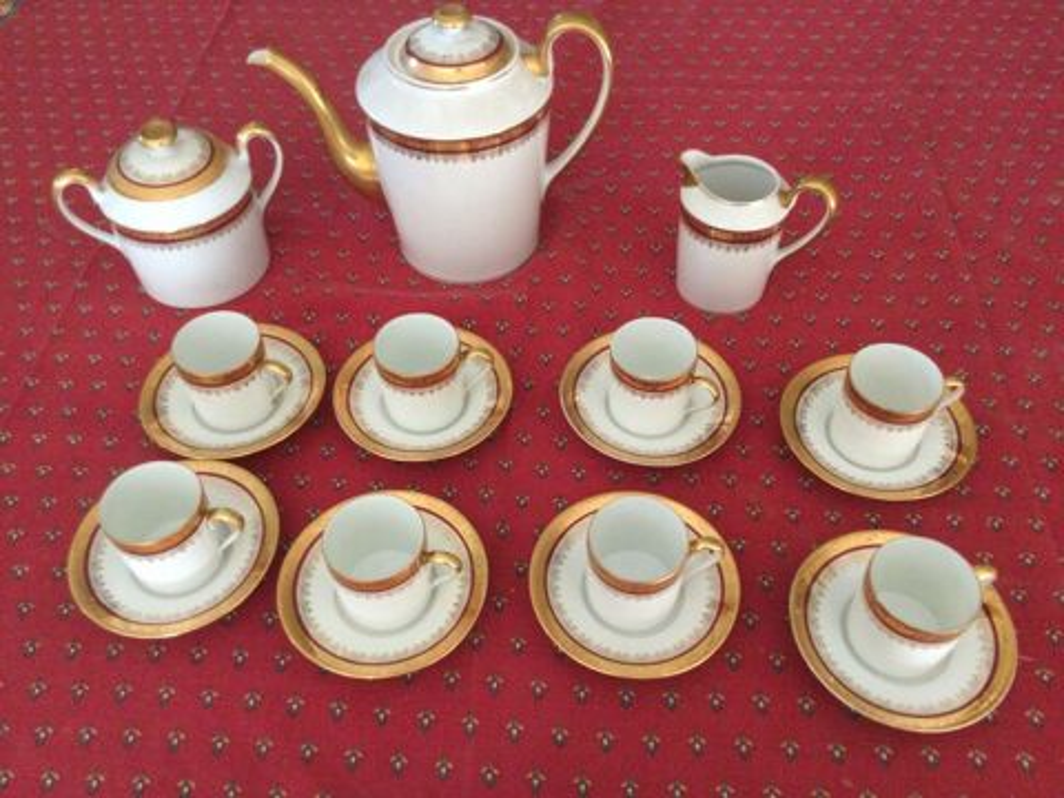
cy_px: 399
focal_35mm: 31
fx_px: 953
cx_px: 532
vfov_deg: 45.4
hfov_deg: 58.4
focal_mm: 3.3
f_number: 2.4
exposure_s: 1/17
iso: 200
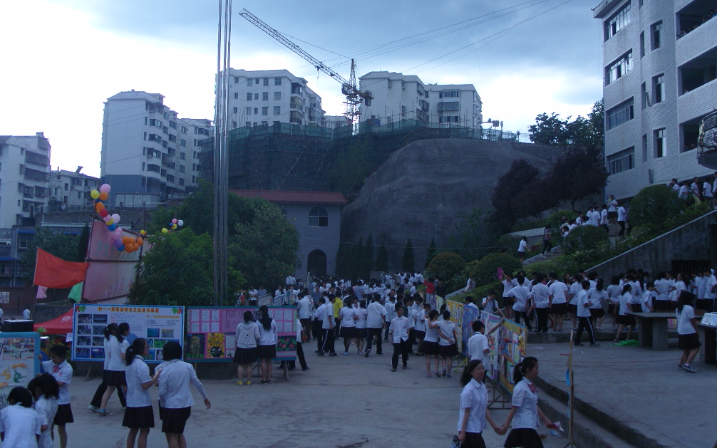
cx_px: 359
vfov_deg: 31.2
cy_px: 179
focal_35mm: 41
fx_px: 801
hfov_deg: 48.2
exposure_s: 1/500
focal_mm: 7.8
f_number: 2.8
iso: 80
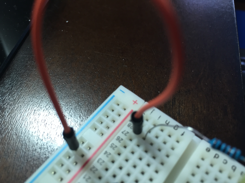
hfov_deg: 61.7
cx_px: 122
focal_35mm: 29
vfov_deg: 48.2
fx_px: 205
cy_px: 92
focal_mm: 4.15
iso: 64
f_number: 2.2
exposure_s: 1/30
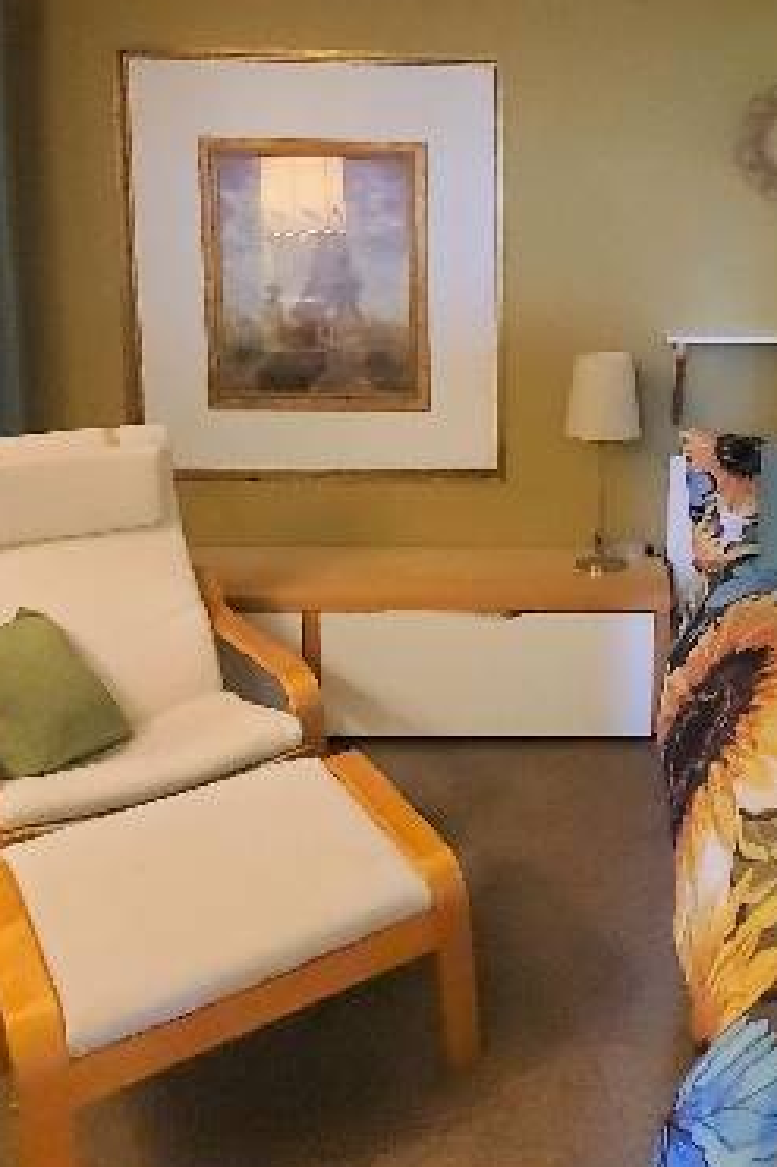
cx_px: 651
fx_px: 1004
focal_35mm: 31
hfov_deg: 40.1
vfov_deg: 59.1
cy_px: 398
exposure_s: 1/30
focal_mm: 1.8
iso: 1000
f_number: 2.2
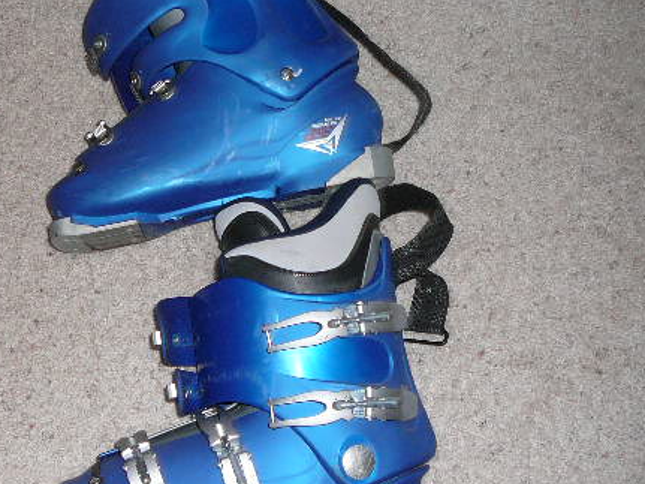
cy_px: 237
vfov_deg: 28.0
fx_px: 969
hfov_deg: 36.5
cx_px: 220
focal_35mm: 52
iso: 100
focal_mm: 5.2
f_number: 2.8
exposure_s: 1/30
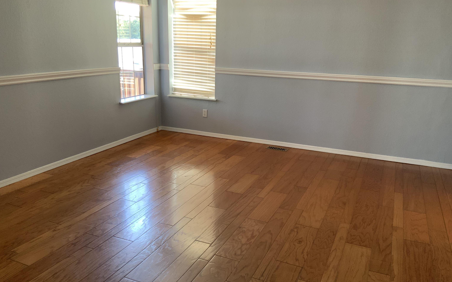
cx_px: 225
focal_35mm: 31
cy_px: 142
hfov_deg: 61.2
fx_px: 382
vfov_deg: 40.6
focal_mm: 3
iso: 100
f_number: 1.8
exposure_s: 1/60
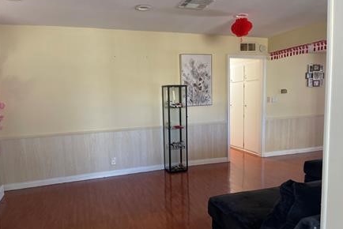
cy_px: 126
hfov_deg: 65.4
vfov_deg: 46.4
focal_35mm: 28
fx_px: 267
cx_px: 173
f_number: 1.6
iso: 250
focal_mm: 5.1
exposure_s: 1/60
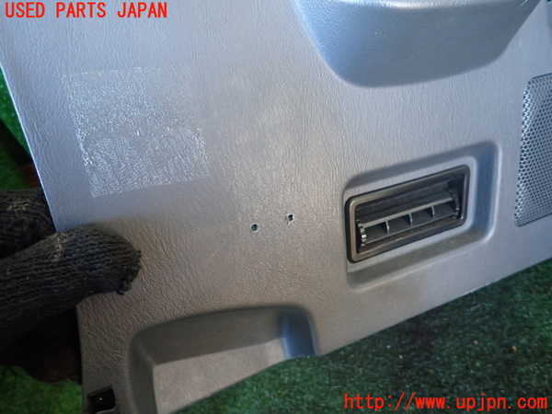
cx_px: 276
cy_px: 207
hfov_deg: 69.4
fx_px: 399
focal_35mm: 25
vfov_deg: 54.9
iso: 400
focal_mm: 4.5
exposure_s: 1/30
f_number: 2
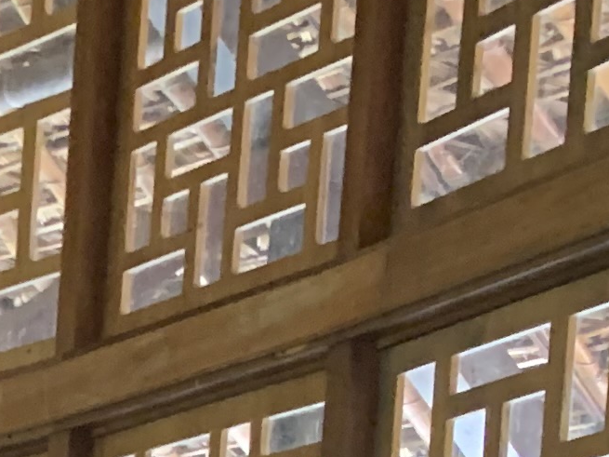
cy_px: 1334
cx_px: -889
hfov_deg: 10.5
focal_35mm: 160
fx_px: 2814
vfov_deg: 8.0
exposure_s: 1/39
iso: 400
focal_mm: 4.25
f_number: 1.8
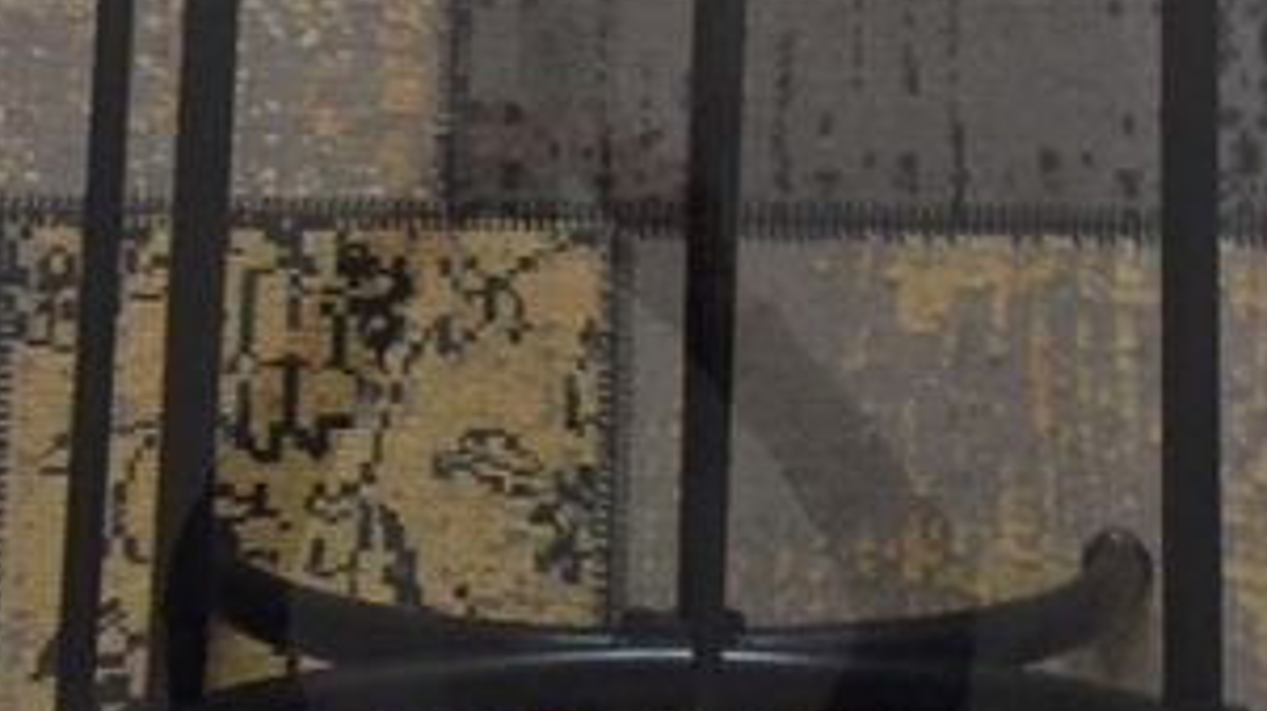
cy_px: -404
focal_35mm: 84
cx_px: 724
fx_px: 2821
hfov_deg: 25.3
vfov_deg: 13.4
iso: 250
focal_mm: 4.15
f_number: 2.2
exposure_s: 1/20
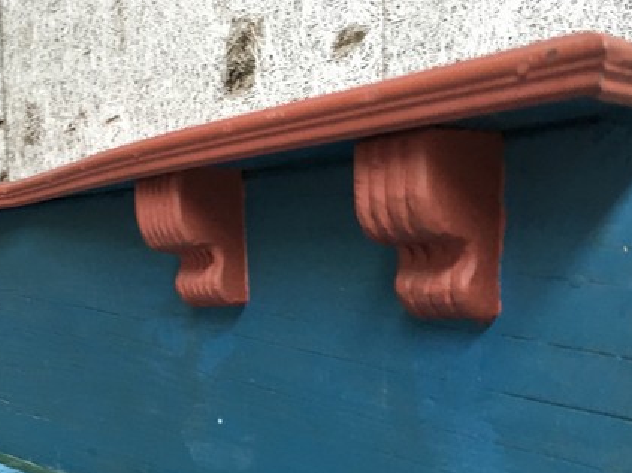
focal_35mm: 48
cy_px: 368
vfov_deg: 29.7
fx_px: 876
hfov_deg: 39.0
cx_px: 190
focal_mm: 4.15
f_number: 2.2
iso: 200
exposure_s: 1/33
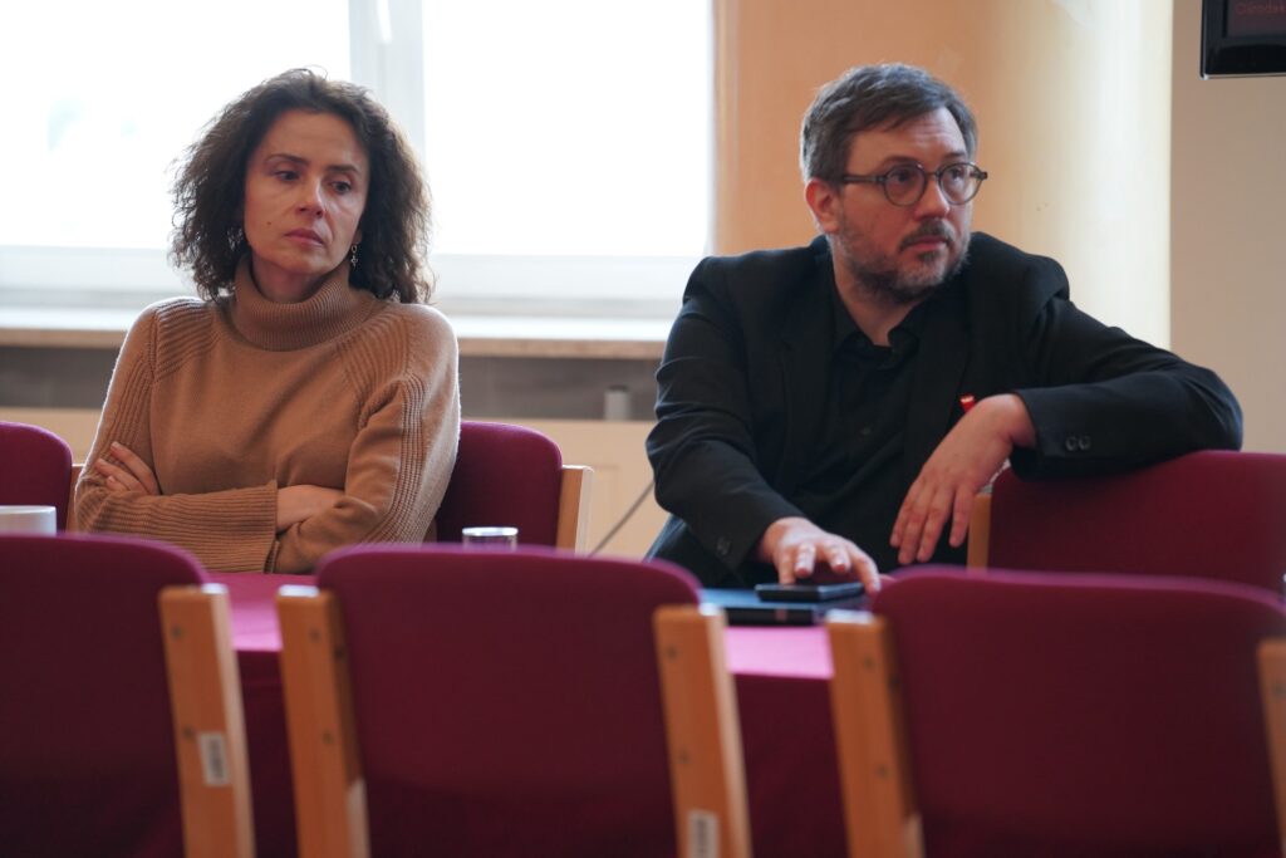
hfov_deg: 10.3
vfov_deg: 6.9
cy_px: 429
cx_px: 643
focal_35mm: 200
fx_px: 7145
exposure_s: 1/250
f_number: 4
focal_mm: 200
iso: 3200
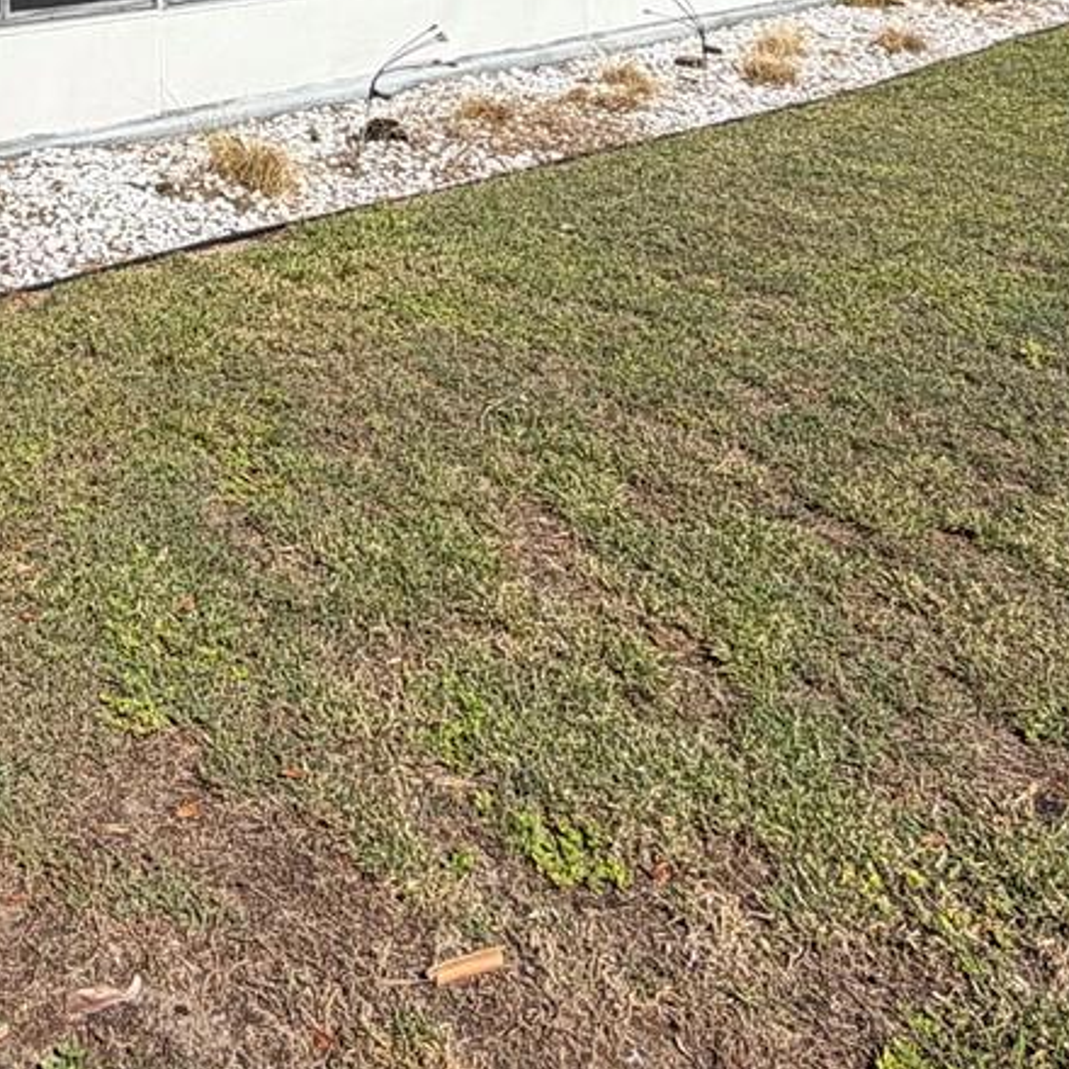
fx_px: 1572
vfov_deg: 30.4
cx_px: -102
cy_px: -292
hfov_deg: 33.0
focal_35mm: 45
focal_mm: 2.22
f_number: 2.2
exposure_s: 1/1001
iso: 20
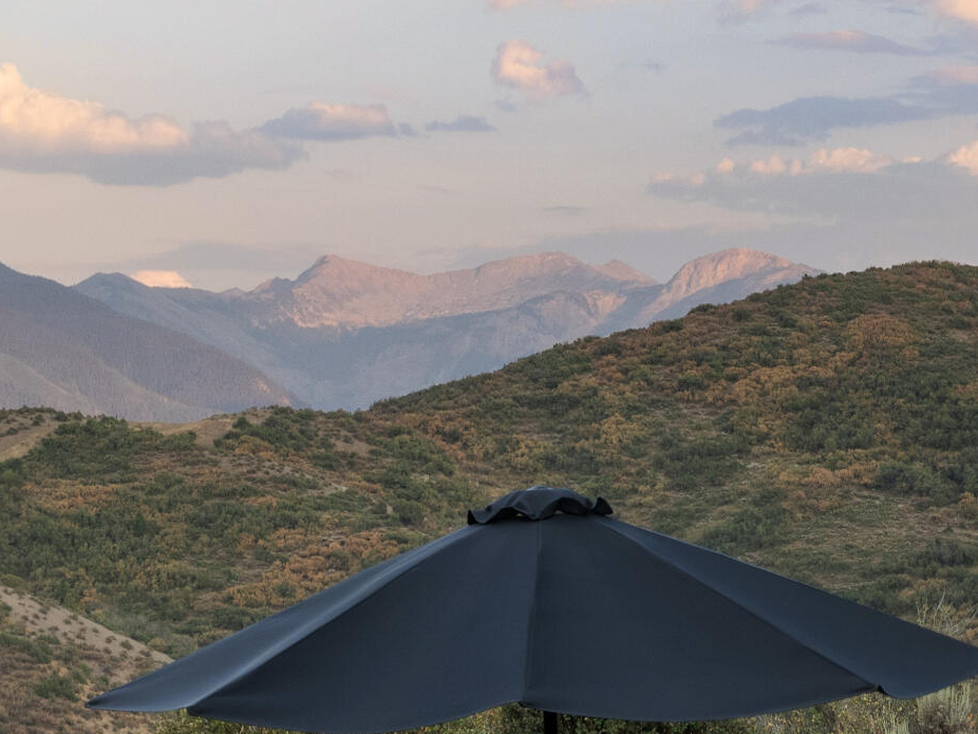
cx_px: 878
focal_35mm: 218
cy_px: 709
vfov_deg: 6.8
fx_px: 6161
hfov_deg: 9.0
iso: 400
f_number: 10
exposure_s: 1/25
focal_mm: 70
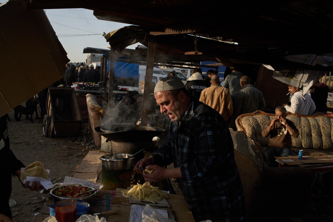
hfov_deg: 54.4
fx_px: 324
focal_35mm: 35
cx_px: 166
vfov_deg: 37.9
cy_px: 111
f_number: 9
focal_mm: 35
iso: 500
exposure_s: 1/500
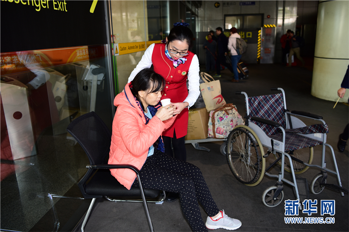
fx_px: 291
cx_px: 174
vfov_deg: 43.6
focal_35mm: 30
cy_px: 116
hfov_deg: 61.9
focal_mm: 30
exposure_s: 1/60
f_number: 2.8
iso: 250
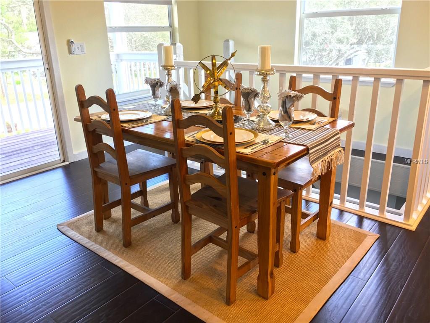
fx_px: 360
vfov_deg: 48.2
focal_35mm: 29
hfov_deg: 61.7
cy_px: 162
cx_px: 215
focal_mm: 4.15
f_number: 2.2
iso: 80
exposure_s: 1/30
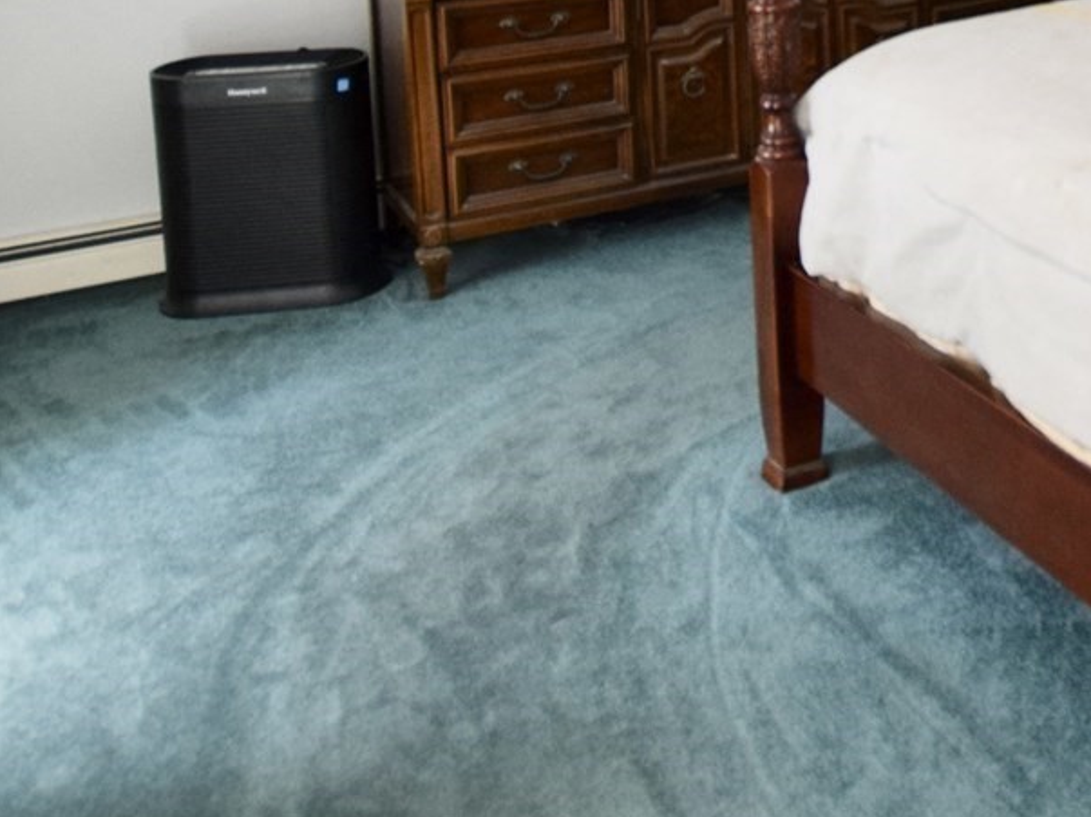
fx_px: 1544
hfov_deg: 34.1
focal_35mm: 49
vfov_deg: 26.0
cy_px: -198
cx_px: 1180
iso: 800
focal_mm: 10
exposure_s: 1/60
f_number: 4
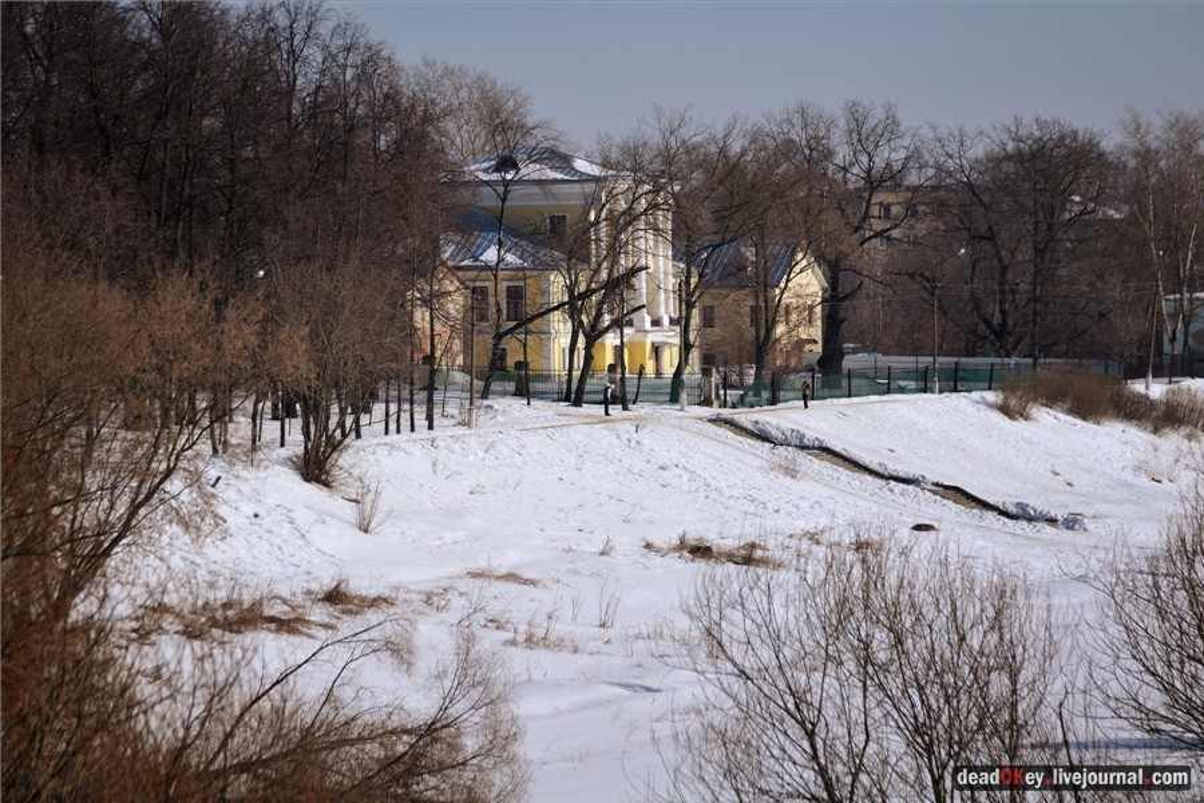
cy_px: 402
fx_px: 6020
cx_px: 602
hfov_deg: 11.4
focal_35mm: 180
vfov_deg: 7.6
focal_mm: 120
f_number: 6.3
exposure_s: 1/1000
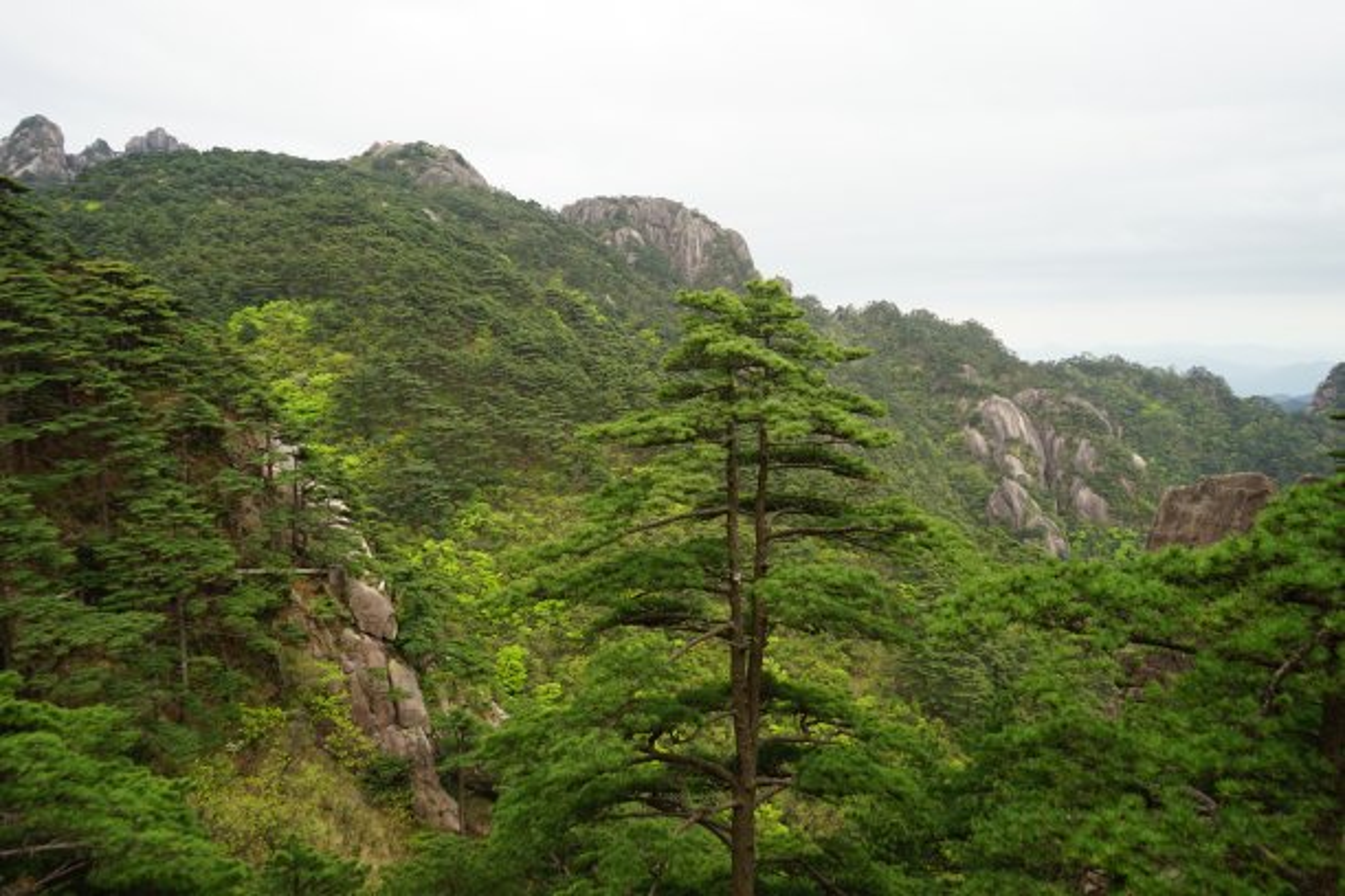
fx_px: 1046
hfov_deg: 65.5
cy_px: 448
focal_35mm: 28
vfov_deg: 46.4
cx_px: 672
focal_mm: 28
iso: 100
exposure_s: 1/60
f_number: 6.3
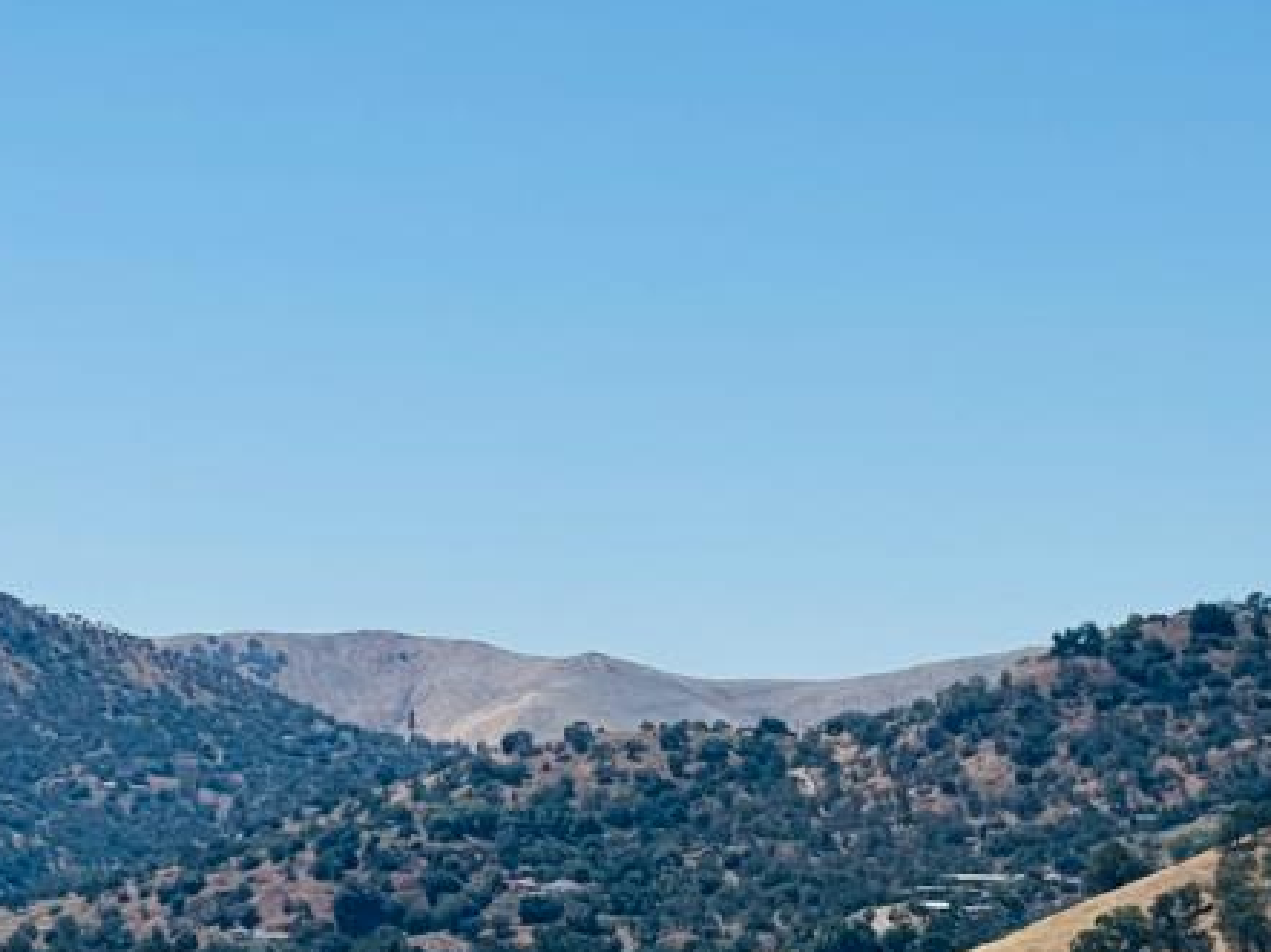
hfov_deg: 12.1
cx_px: 696
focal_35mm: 163
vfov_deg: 9.1
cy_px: 864
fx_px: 5982
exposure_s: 1/7937
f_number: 1.78
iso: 64
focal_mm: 6.76
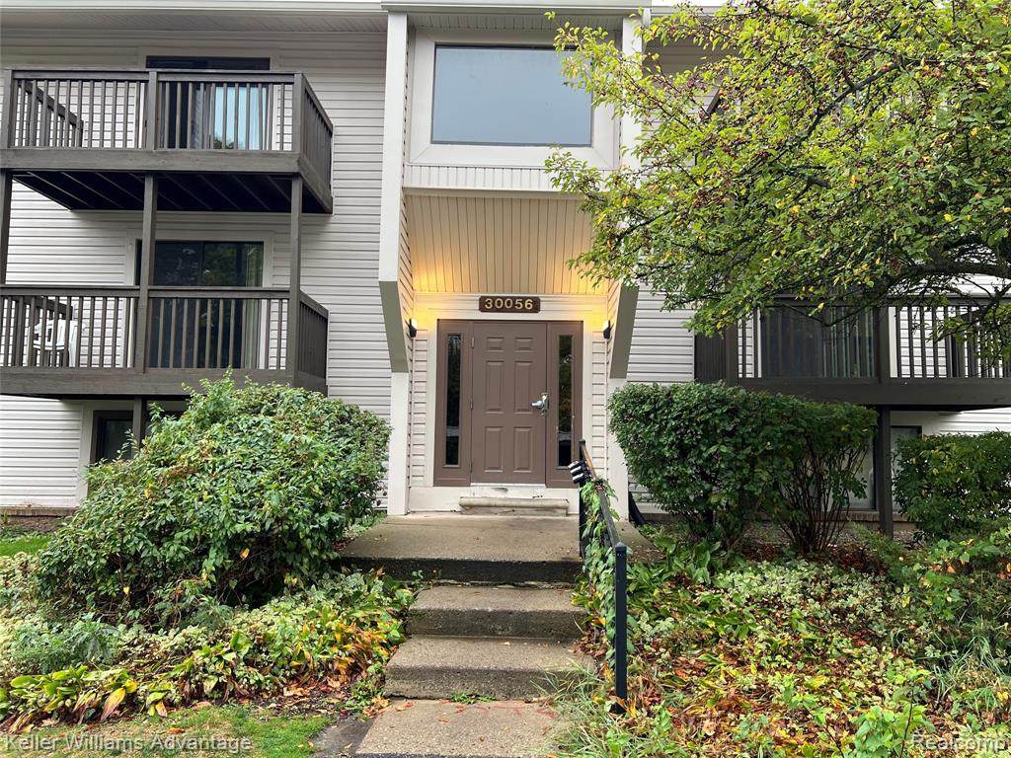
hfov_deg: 67.3
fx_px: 759
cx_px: 506
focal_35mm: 26
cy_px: 379
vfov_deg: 53.1
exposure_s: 1/121
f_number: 1.5
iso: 50
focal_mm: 5.7
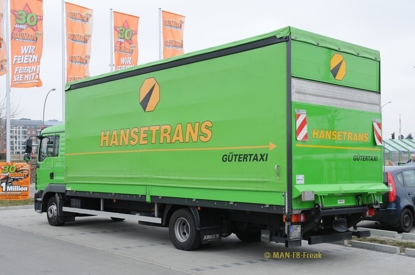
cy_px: 138
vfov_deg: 28.0
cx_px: 208
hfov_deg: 41.2
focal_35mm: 48
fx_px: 553
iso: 640
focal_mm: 32
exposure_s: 1/320
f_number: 9
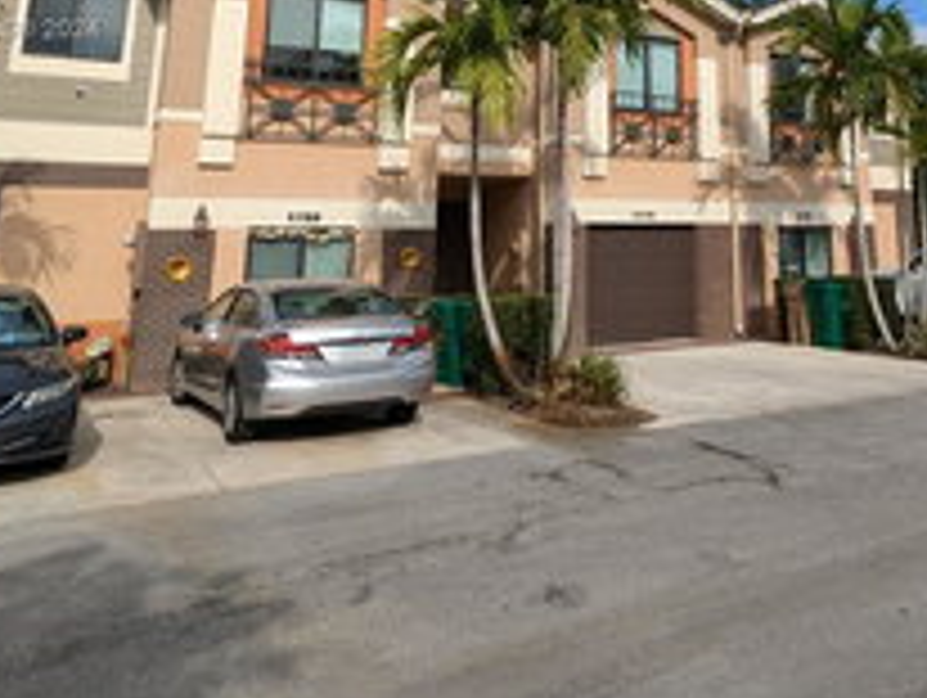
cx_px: 673
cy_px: 32
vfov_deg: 39.0
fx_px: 885
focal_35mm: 33
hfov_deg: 53.3
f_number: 2.2
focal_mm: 2.35
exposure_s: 1/1715
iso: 48
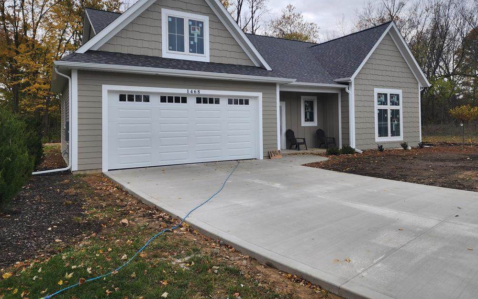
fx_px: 326
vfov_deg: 48.9
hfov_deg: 72.6
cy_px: 115
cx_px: 236
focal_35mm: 25
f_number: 1.8
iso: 25
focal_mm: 6.4
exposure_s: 1/180
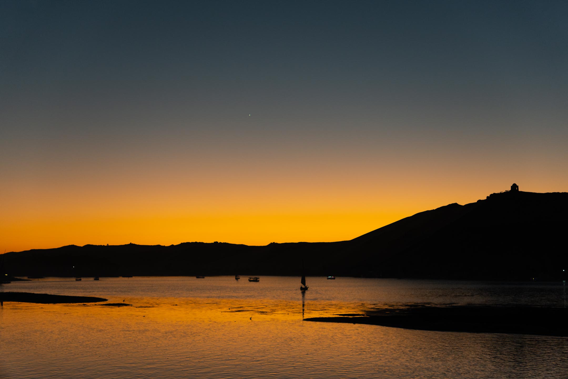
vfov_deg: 25.3
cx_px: 284
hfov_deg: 37.3
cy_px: 190
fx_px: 842
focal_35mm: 53
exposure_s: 1/125
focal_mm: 35.6
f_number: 2.8
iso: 500
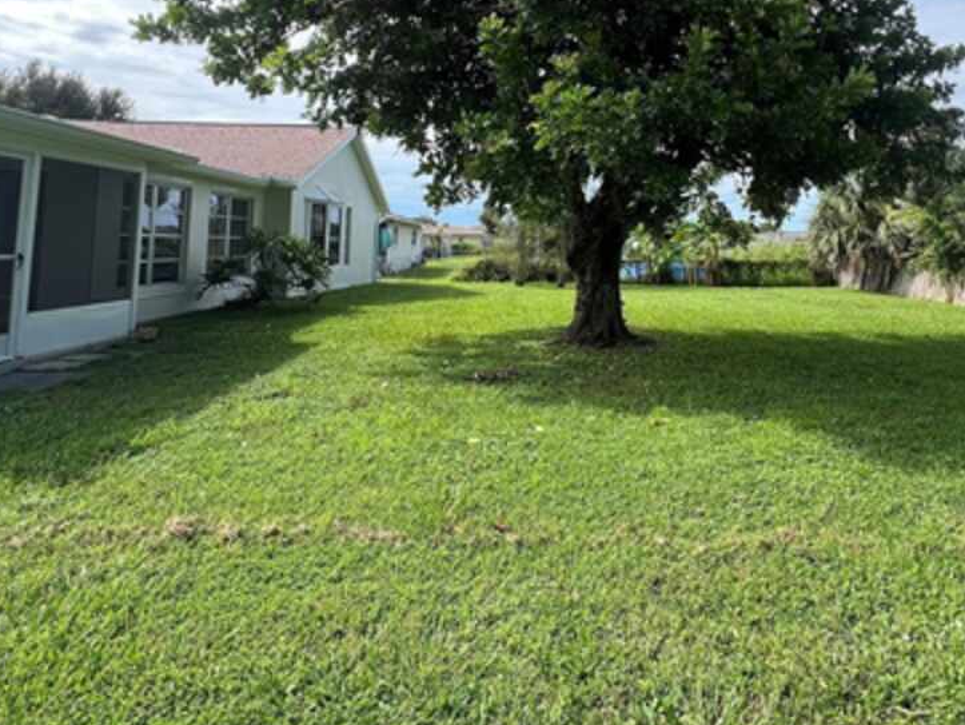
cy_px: 183
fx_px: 641
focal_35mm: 23
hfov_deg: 73.4
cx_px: 561
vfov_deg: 56.1
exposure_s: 1/444
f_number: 1.8
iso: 32
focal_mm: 1.57
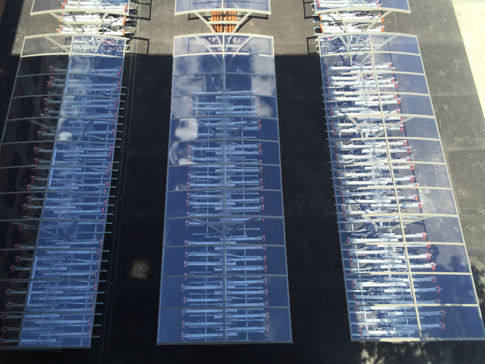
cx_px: 242
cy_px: 182
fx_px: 406
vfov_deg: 48.2
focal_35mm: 29
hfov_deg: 61.7
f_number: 2.2
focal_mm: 4.15
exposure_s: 1/608
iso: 32
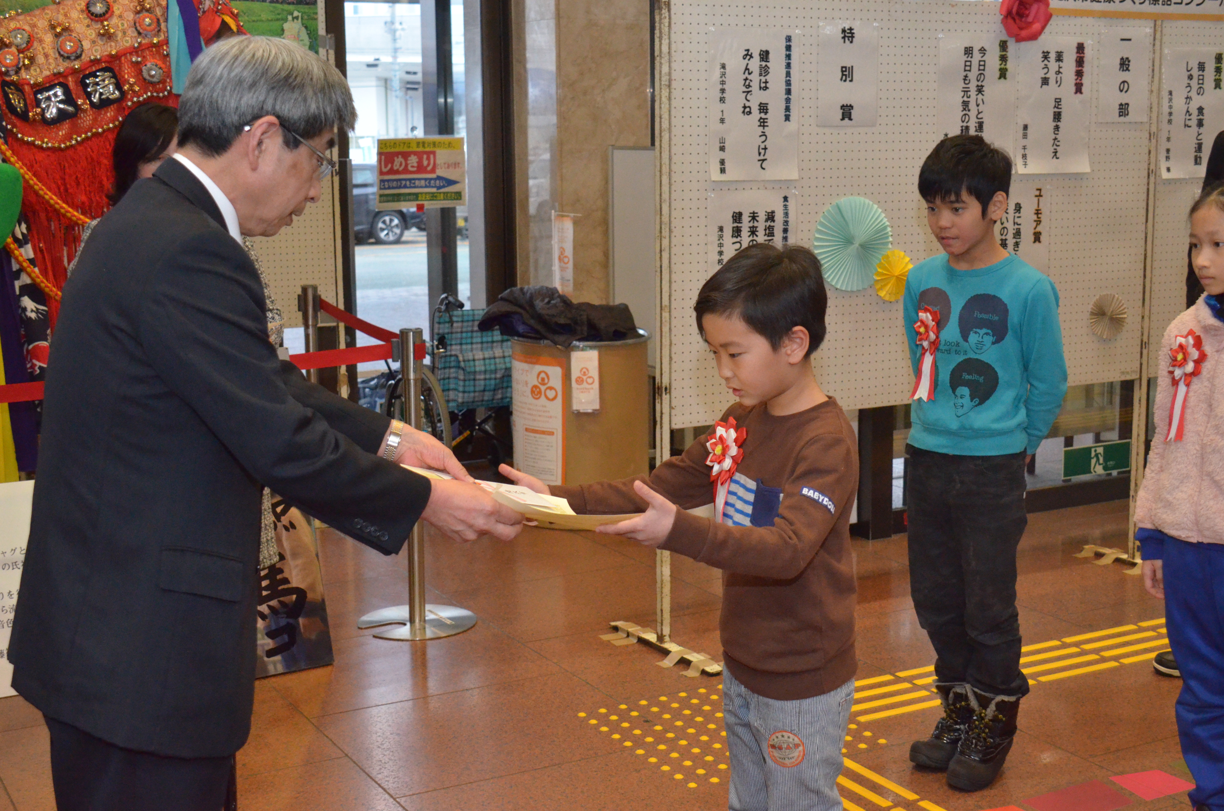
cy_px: 406
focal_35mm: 48
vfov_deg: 28.0
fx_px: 1629
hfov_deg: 41.2
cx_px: 612
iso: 3200
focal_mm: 32
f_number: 5.6
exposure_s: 1/250
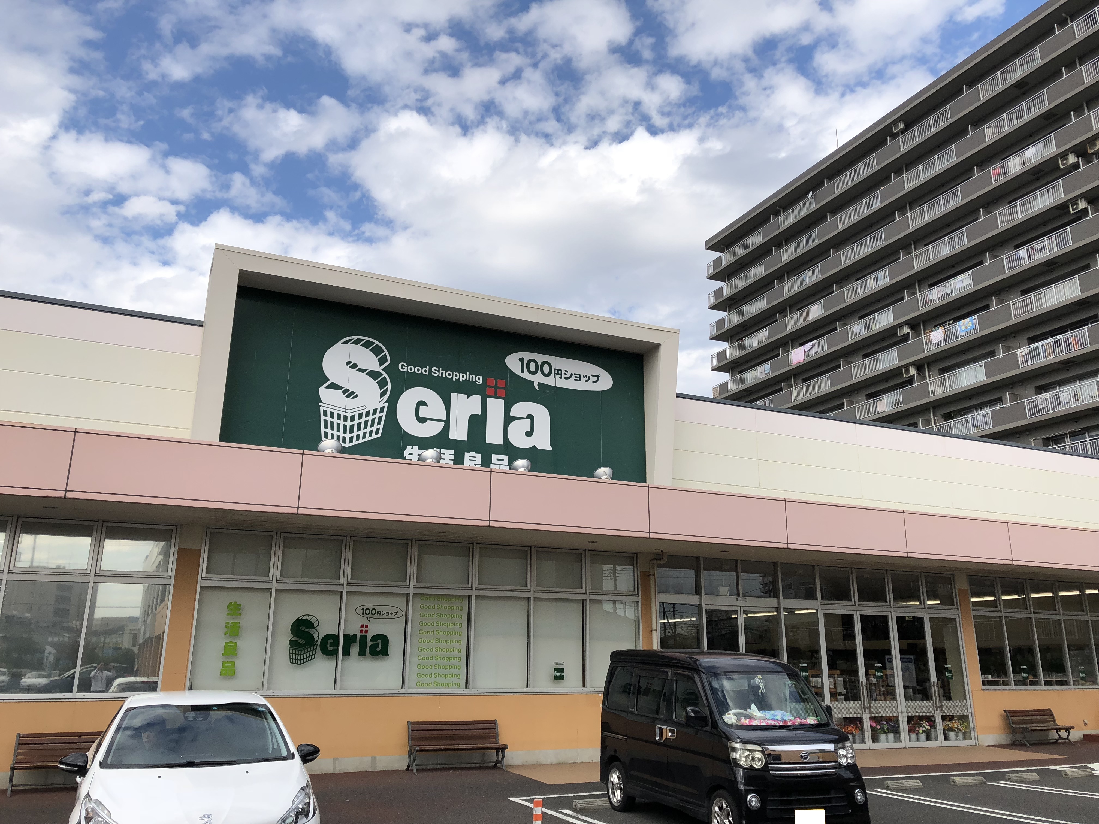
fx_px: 889
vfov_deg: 49.7
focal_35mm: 28
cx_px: 550
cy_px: 412
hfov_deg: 63.4
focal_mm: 3.99
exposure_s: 1/2088
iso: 20
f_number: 1.8
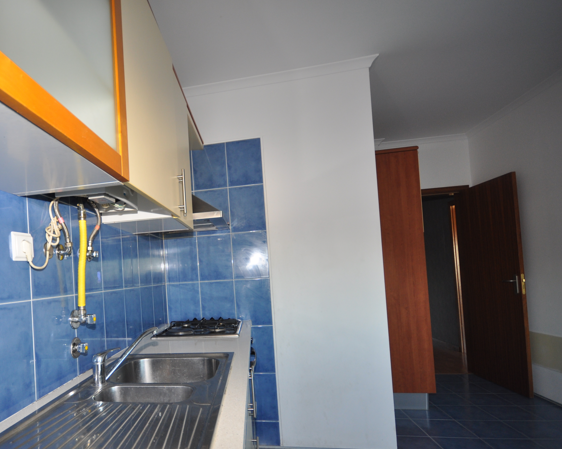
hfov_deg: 77.5
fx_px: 333
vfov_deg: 67.7
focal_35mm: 20
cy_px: 261
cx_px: 182
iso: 320
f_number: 4
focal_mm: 10
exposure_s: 1/60
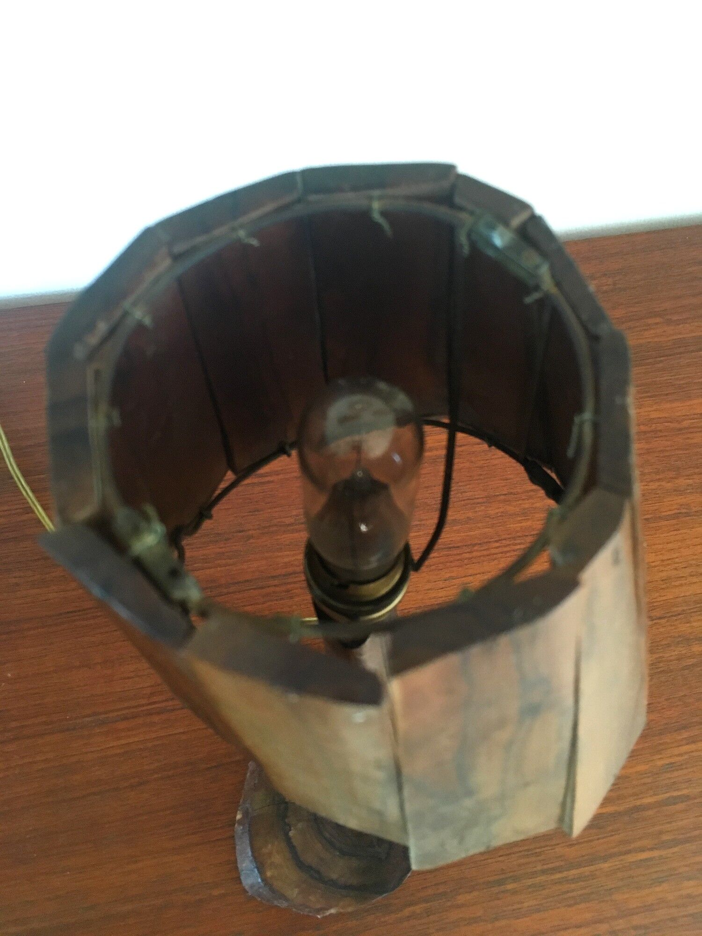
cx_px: 351
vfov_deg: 61.7
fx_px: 784
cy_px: 468
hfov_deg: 48.2
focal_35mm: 29
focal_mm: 4.15
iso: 250
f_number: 2.2
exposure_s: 1/25
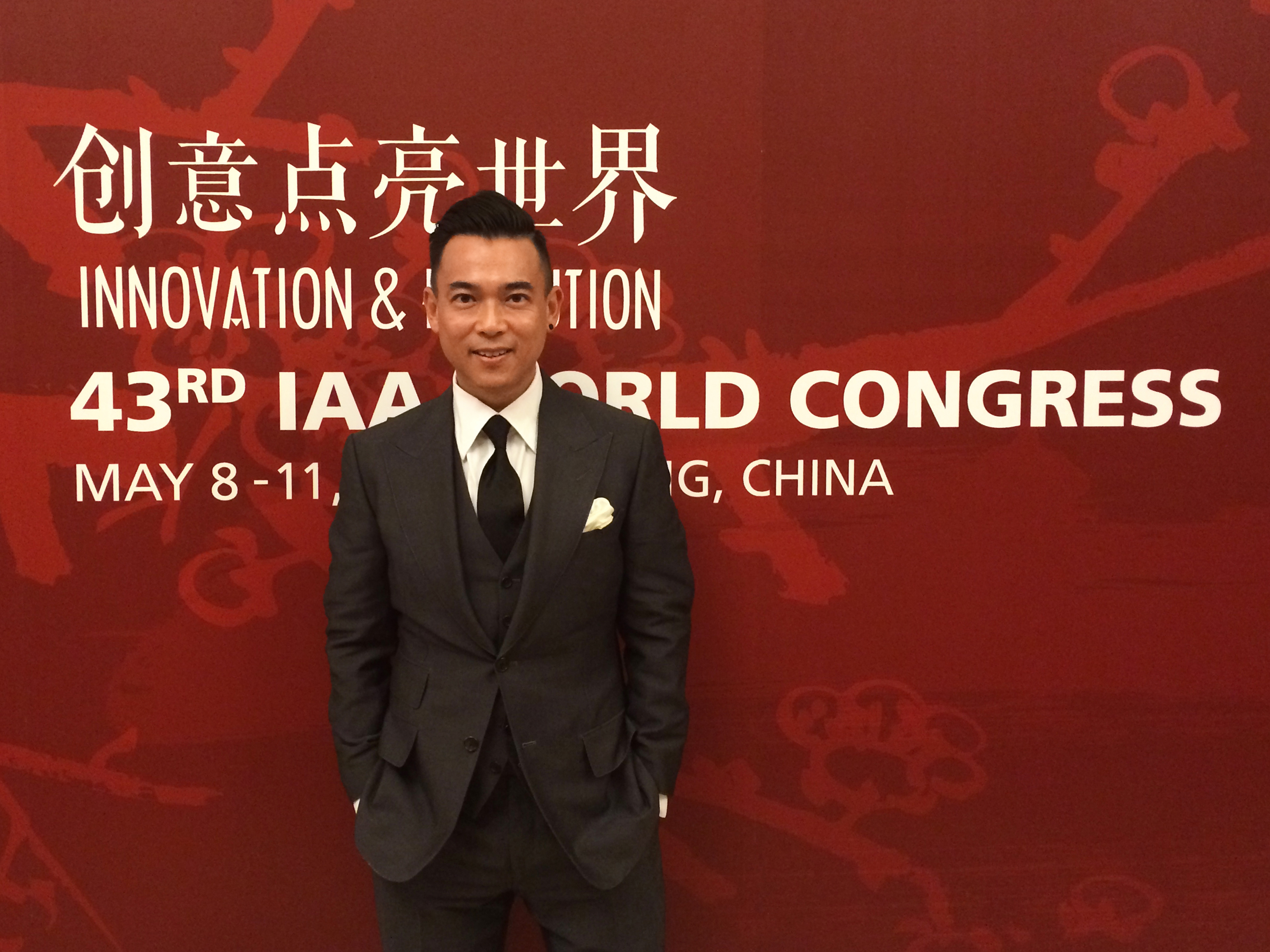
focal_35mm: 33
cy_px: 476
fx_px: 1211
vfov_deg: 42.9
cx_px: 635
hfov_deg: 55.4
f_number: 2.4
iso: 200
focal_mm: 4.13
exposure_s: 1/20
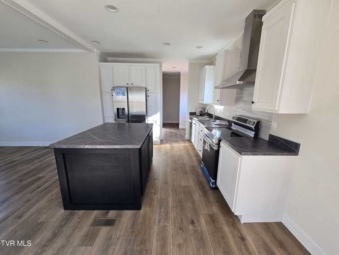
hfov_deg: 106.2
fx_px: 127
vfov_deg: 89.9
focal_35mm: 13
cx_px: 170
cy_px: 128
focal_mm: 2.2
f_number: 2.2
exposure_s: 1/60
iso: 50
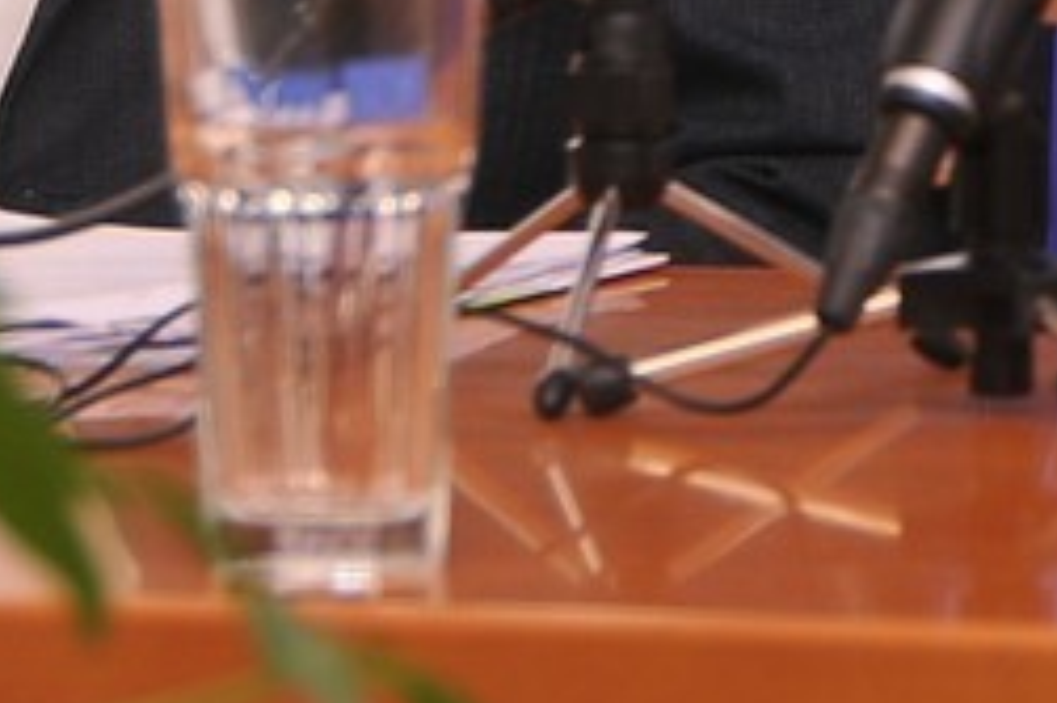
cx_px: 1259
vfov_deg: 3.2
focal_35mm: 428
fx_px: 12558
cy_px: -674
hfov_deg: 4.8
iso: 250
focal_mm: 70
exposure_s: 1/80
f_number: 5
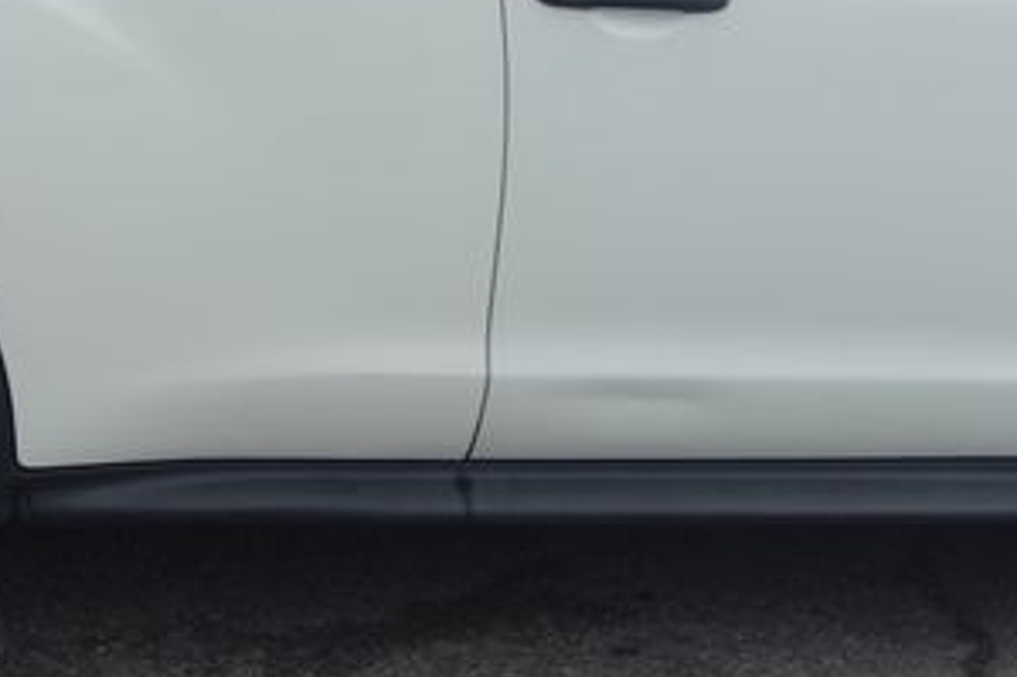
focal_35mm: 96
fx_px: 2710
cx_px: 439
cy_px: 134
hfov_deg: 21.2
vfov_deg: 14.2
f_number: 2.2
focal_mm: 10.4
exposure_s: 1/1600
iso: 125
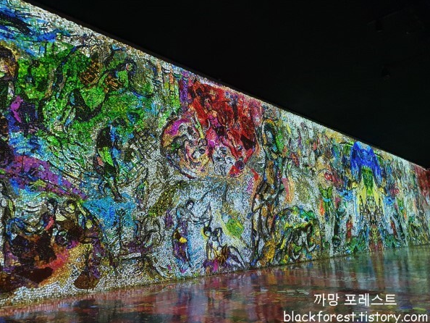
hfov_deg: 63.4
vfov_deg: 49.8
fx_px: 348
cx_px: 211
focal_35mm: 28
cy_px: 159
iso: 500
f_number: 1.5
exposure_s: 1/20
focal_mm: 4.32
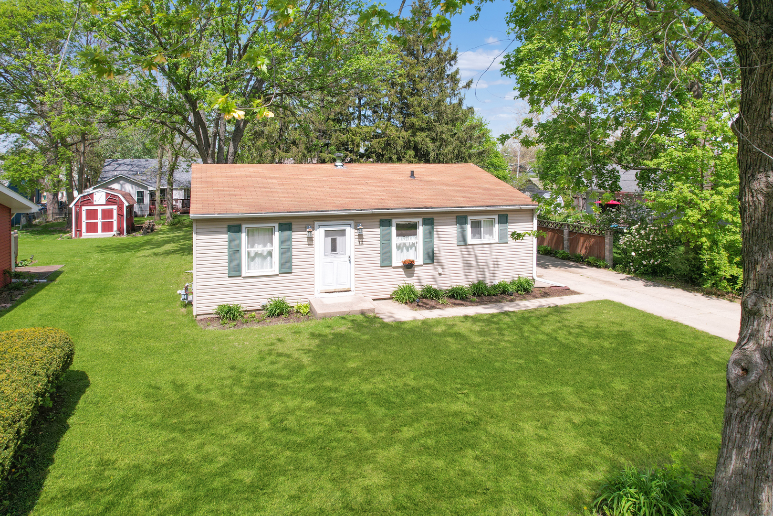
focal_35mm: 22
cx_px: 386
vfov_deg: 57.2
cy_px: 258
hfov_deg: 78.6
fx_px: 472
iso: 100
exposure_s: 1/350
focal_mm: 8.38
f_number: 2.8
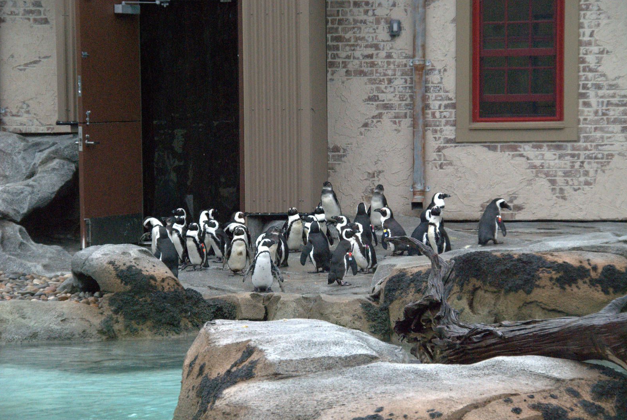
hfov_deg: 13.8
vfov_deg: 9.3
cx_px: 313
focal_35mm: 148
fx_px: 2582
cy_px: 209
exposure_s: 1/800
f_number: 7.1
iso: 1600
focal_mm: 98
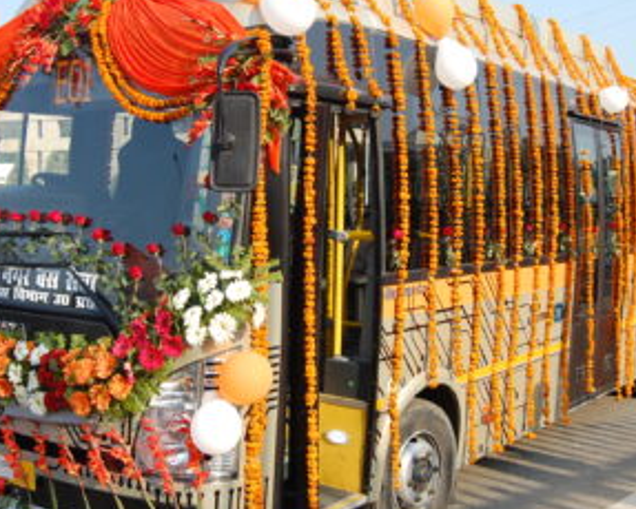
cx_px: 288
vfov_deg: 32.1
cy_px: 250
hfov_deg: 39.5
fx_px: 885
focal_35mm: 47
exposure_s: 1/250
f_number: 8
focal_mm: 20
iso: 200
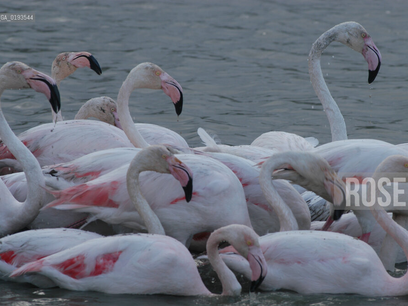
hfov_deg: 5.7
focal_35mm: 349
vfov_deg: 4.3
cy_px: 164
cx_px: 233
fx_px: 4115
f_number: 6.3
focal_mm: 200
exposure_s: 1/250
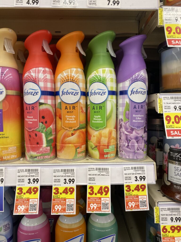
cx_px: 90
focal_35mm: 26
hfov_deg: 53.1
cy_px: 121
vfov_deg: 67.3
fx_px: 181
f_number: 1.8
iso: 80
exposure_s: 1/64
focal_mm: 4.25
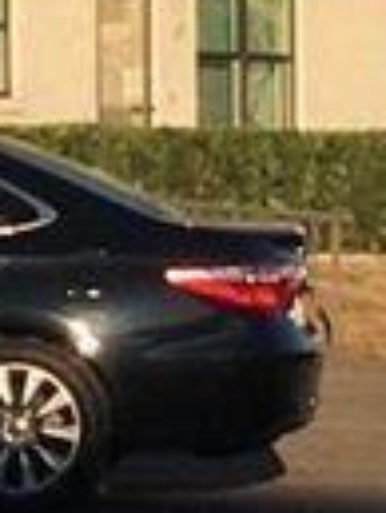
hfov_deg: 9.9
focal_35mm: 150
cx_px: 76
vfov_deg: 12.4
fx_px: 2227
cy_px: -312
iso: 25
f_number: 2.2
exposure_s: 1/1789
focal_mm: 4.15
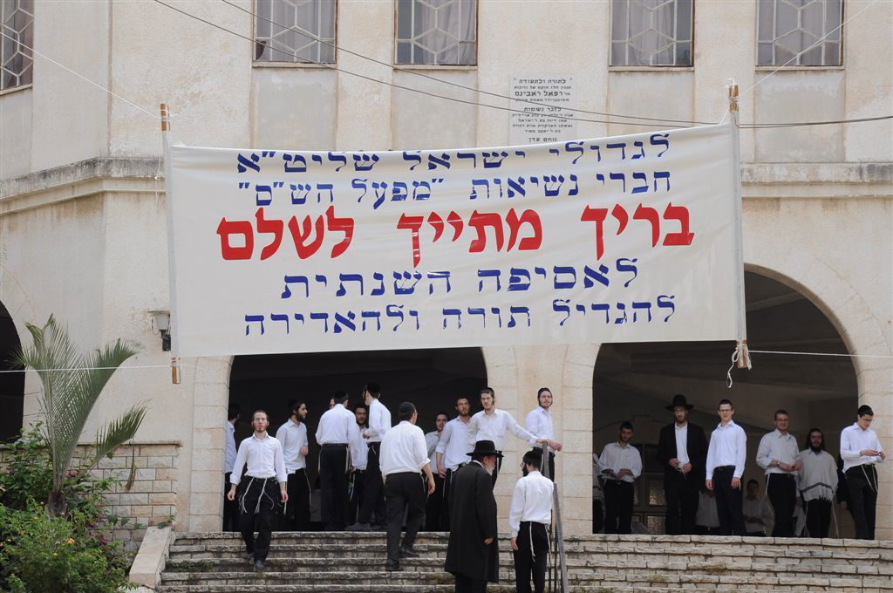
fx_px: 2601
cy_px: 296
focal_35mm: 105
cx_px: 446
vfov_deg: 13.0
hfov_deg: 19.5
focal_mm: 70
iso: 200
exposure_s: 1/125
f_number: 7.1
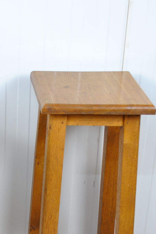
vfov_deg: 18.4
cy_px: 237
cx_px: -5
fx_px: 700
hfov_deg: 12.5
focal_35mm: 108
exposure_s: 1/13
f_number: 4.5
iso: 200
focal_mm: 22
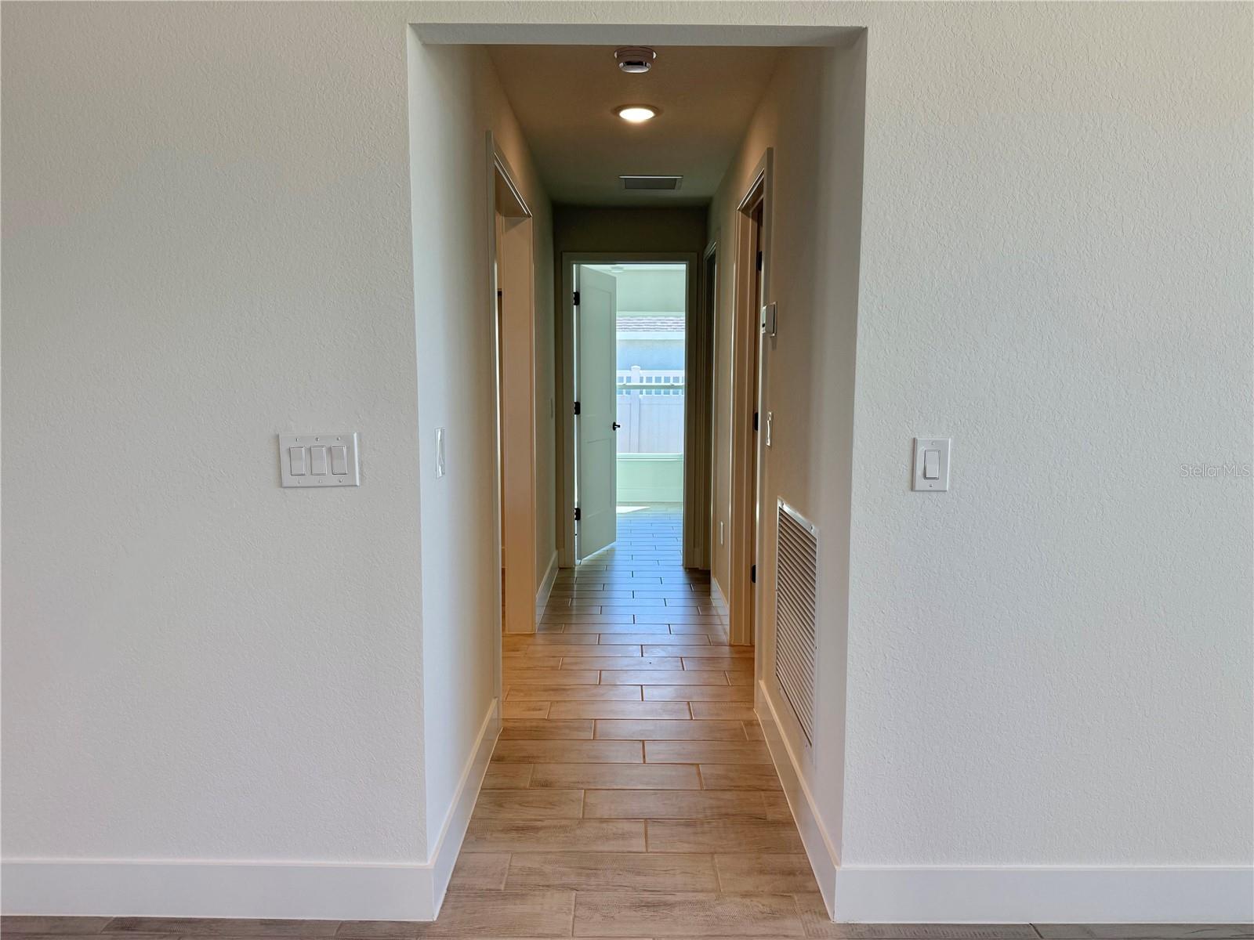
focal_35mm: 24
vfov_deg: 56.8
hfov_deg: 71.6
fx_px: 869
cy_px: 470
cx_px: 627
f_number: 1.78
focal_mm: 6.76
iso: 100
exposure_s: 1/234
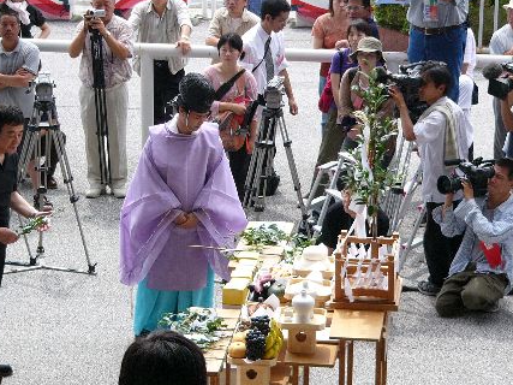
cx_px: 234
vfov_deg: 9.2
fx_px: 2400
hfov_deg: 12.2
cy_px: 183
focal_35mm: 162
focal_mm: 18
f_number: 2.8
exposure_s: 1/1000
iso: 100
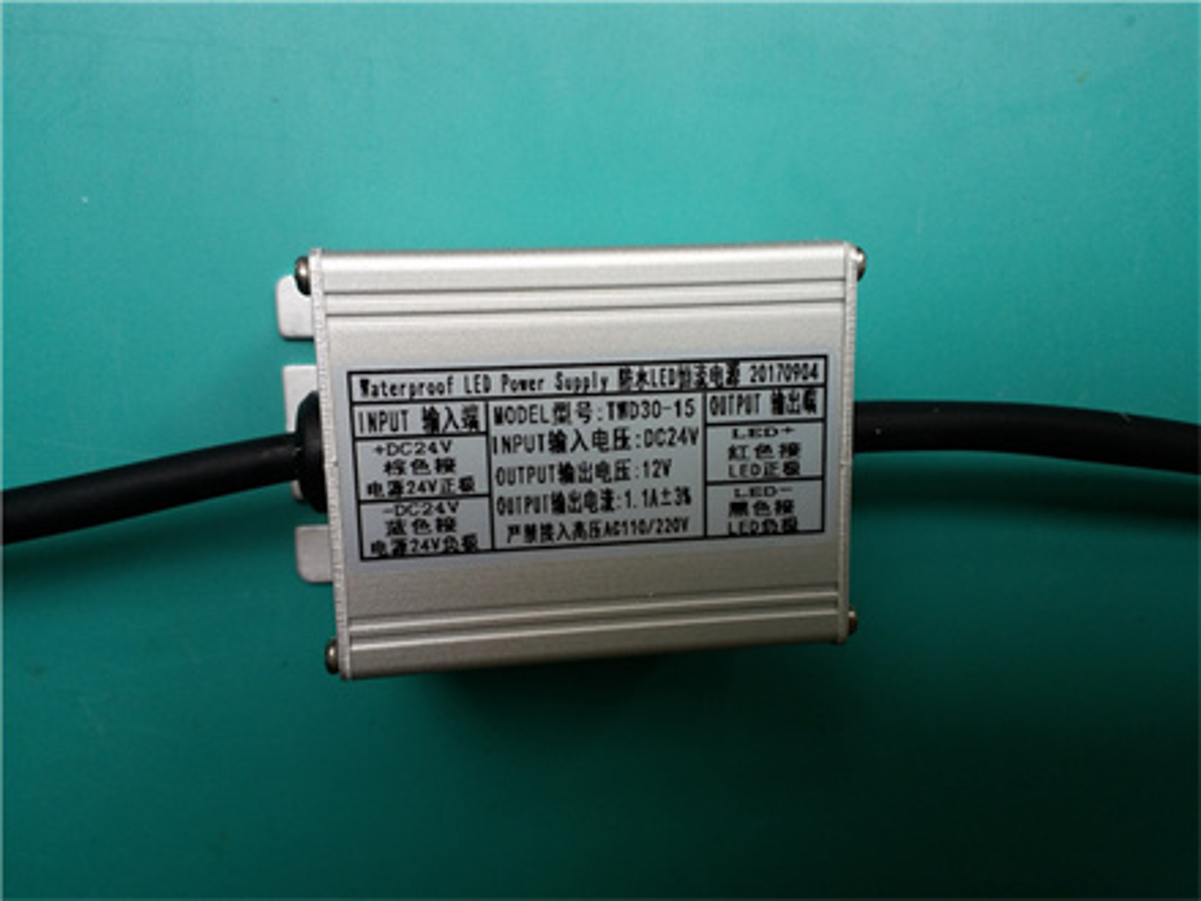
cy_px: 450
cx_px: 600
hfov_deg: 65.3
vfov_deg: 51.4
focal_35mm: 27
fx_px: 937
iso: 64
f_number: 2.09
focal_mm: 3.6
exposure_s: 1/50
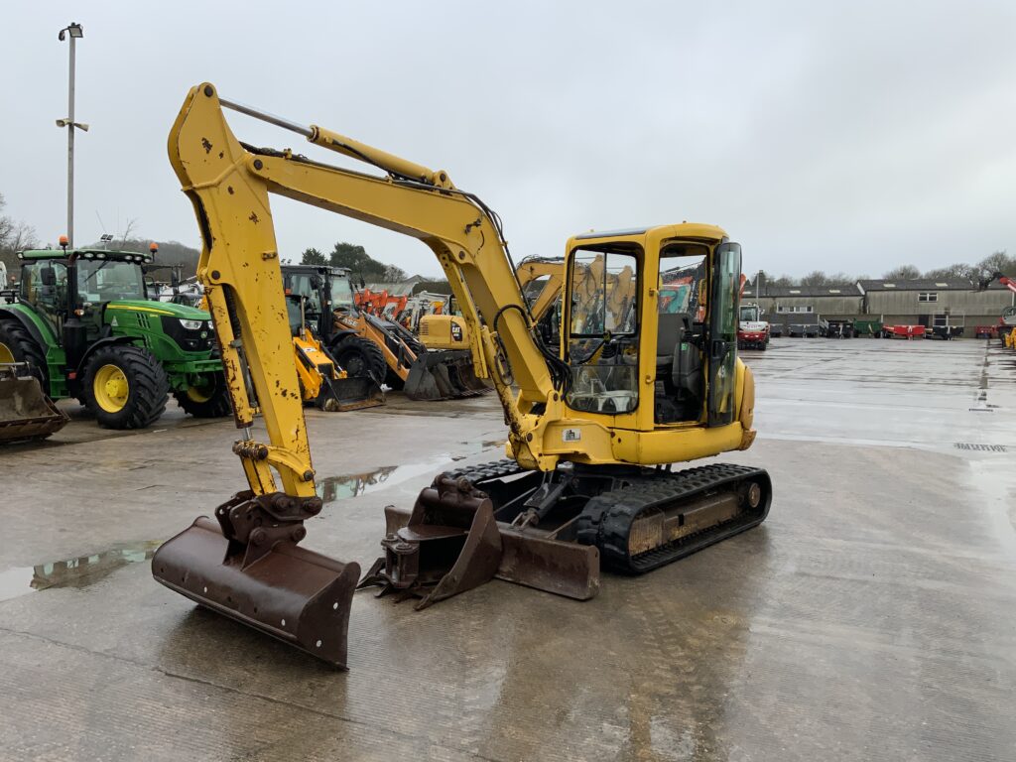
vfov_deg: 48.2
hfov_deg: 61.7
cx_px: 508
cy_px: 381
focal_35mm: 29
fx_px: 851
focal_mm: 3
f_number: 1.8
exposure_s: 1/314
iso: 16
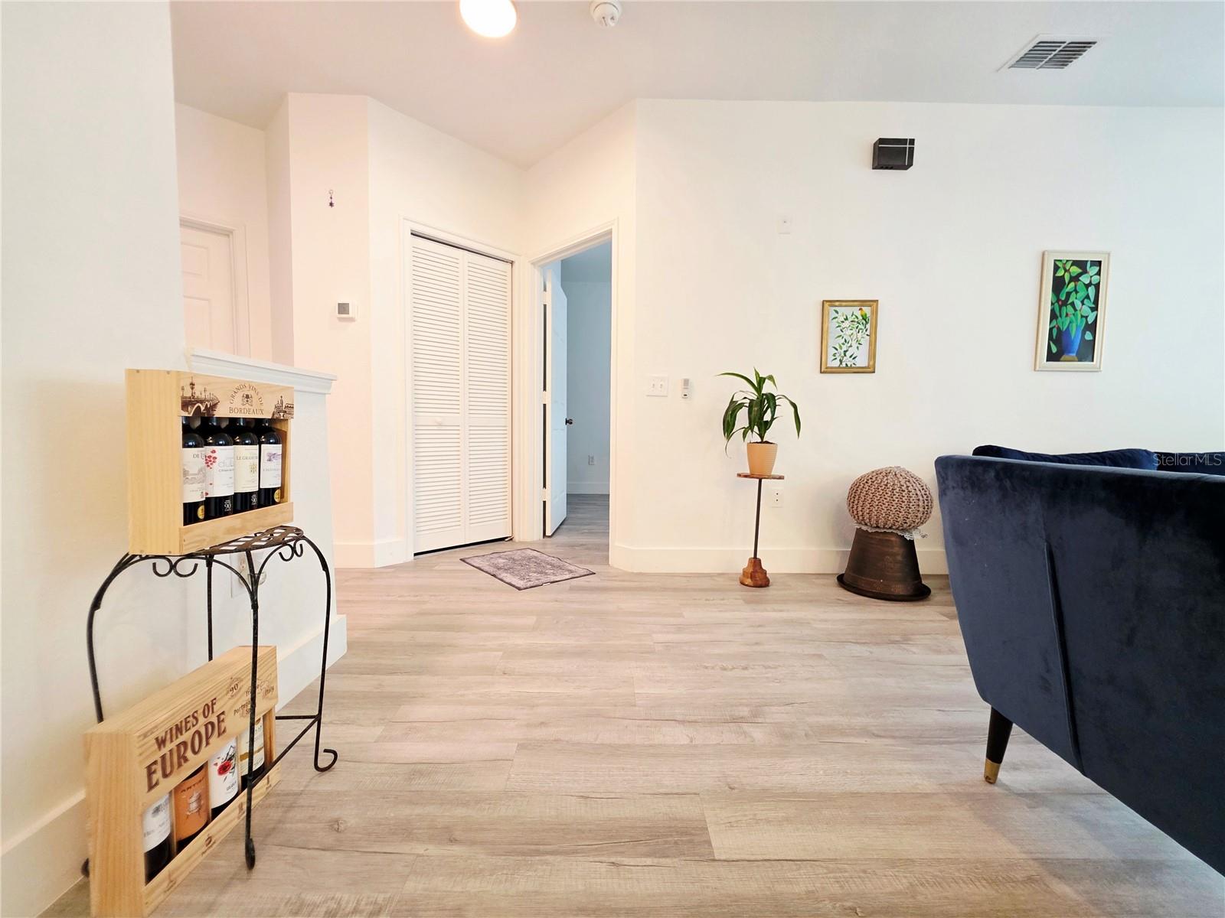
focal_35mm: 13
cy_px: 459
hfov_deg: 106.2
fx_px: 460
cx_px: 612
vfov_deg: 89.9
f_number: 1.9
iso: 400
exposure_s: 1/60.2
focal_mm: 2.2
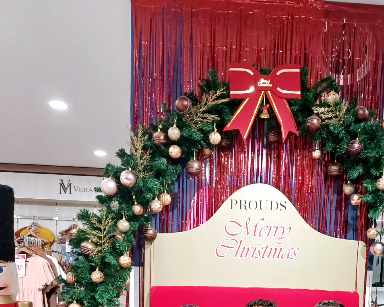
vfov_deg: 31.8
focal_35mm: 43
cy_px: 318
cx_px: 236
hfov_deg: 42.6
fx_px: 489
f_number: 1.8
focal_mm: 4.65
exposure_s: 1/50
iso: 125
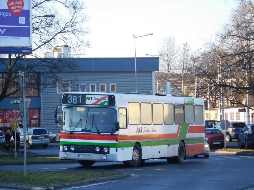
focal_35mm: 160
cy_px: 95
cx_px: 127
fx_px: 1174
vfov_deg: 9.3
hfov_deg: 12.3
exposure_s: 1/250
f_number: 5.2
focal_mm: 28.5
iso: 200
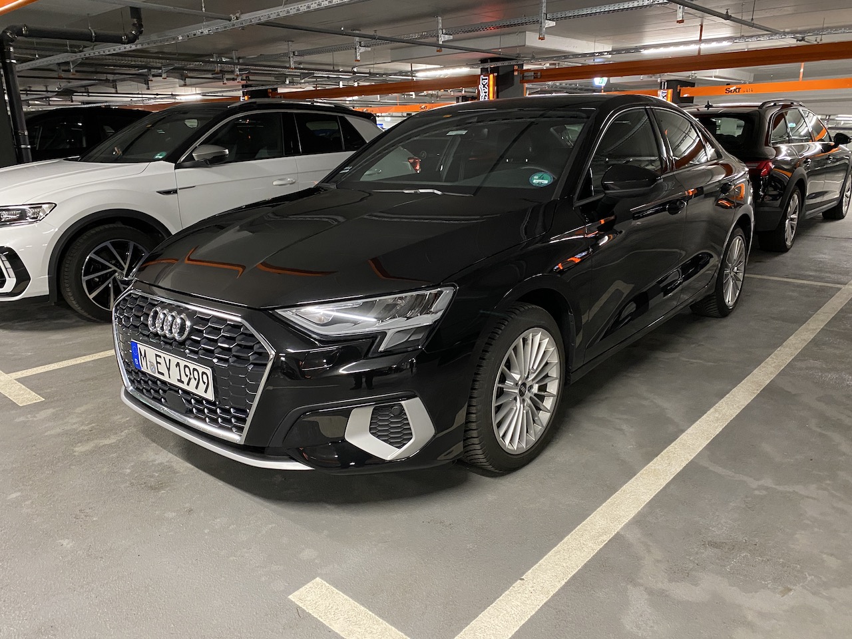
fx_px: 640
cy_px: 320
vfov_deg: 53.1
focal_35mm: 26
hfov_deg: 67.3
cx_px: 426
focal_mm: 4.25
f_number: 1.8
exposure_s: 1/33
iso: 500
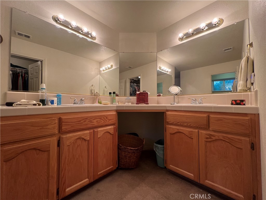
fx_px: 100
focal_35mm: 13
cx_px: 133
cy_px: 100
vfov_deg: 89.9
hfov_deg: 106.2
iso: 200
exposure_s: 1/120
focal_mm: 1.57
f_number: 1.8
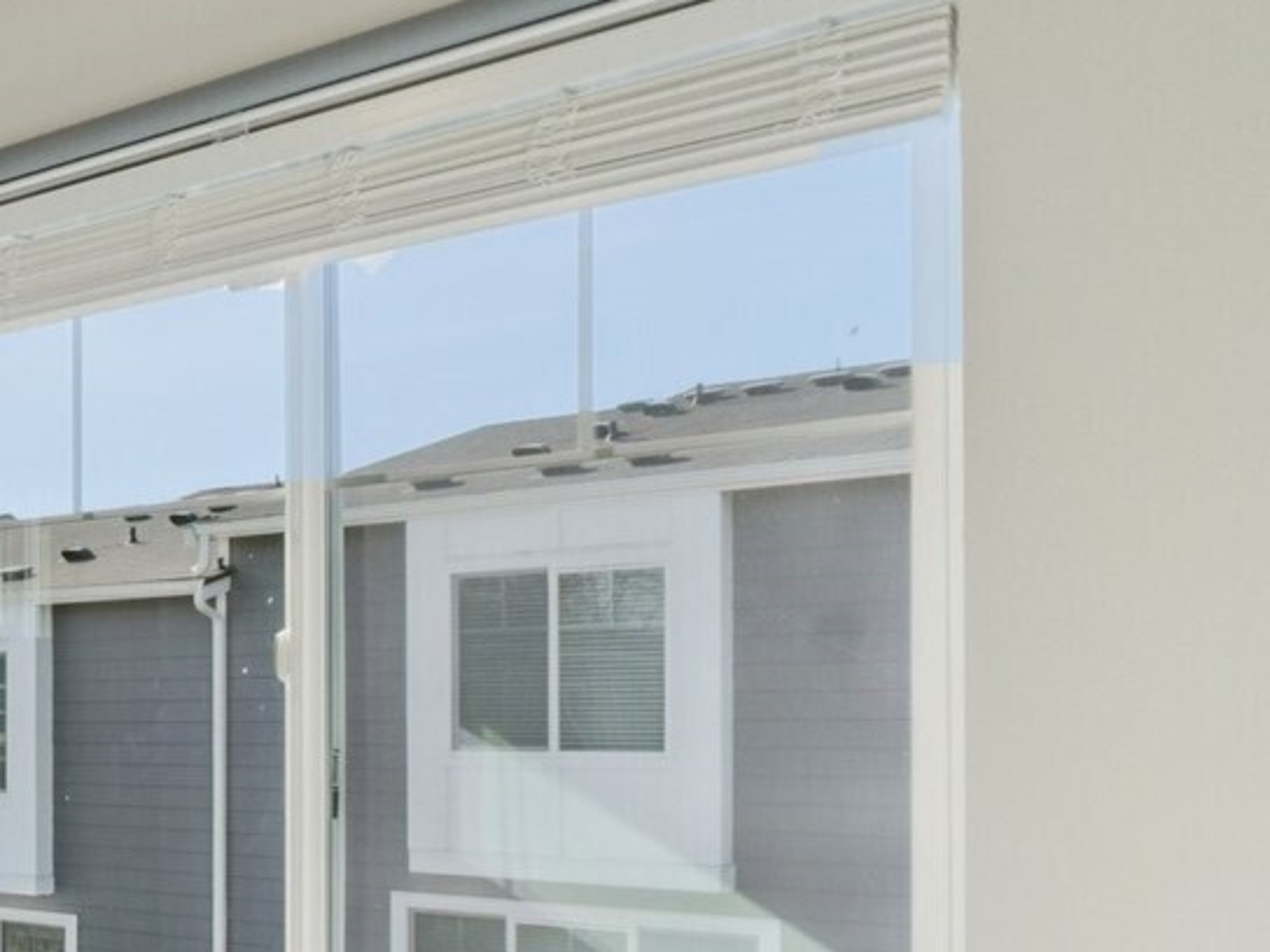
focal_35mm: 45
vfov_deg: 31.6
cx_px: -671
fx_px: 1651
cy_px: 706
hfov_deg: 27.5
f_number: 9
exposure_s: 1/60
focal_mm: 10
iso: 250
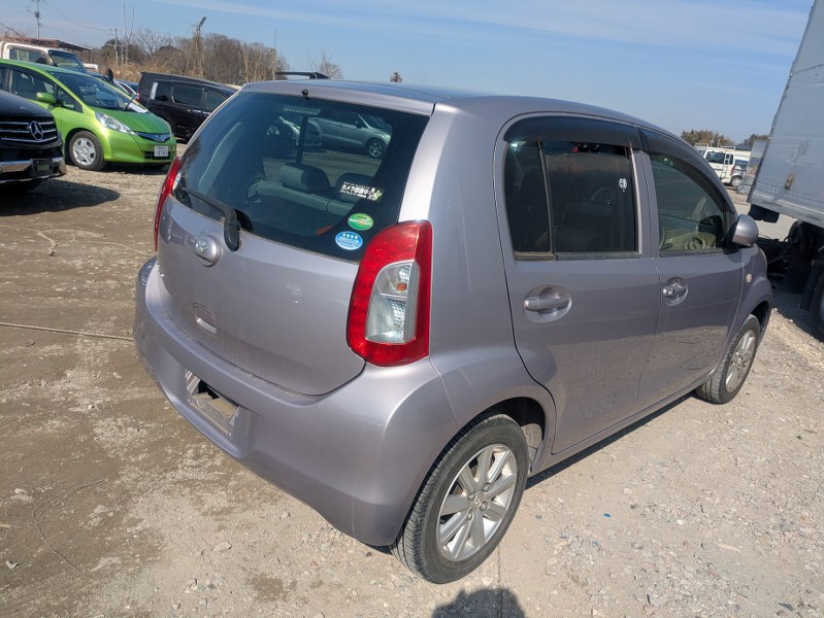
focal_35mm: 25
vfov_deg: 54.9
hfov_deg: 69.4
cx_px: 412
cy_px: 309
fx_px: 595
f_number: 1.89
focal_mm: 5.43
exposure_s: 1/2959
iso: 46
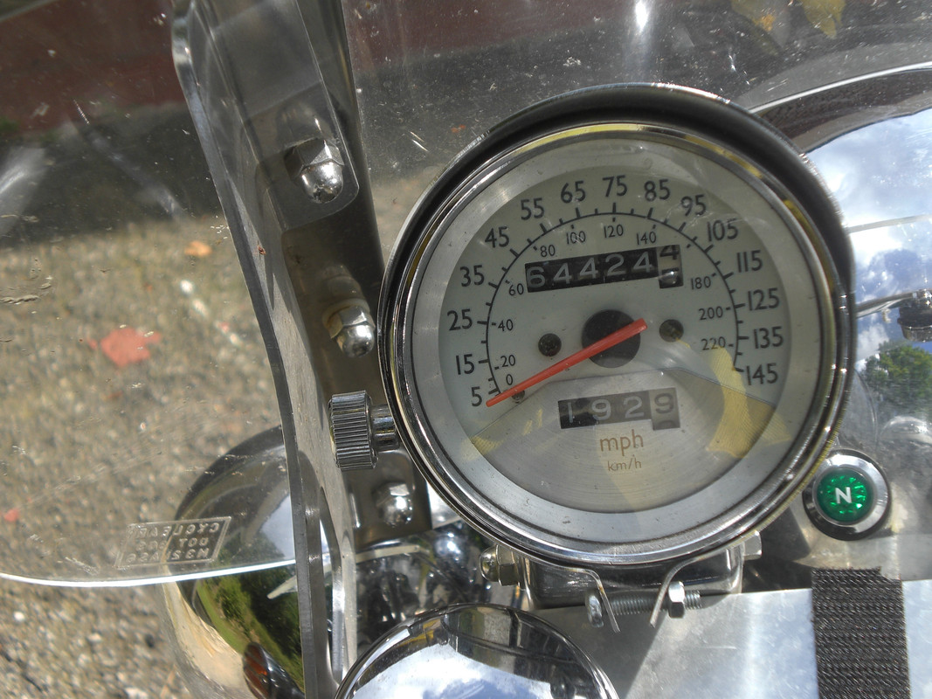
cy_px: 350
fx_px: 2019
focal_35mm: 75
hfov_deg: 26.0
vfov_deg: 19.6
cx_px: 466
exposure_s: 1/200
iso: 50
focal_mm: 12.47
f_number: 4.5
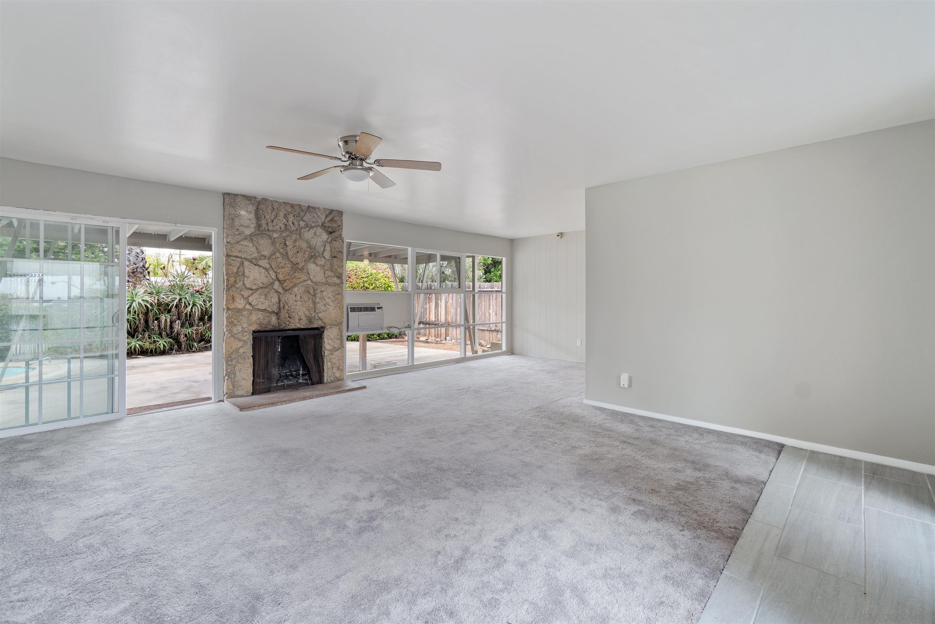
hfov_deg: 100.4
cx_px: 468
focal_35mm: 15
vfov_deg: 77.3
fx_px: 390
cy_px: 312
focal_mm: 10
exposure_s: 3.2
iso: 100
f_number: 8
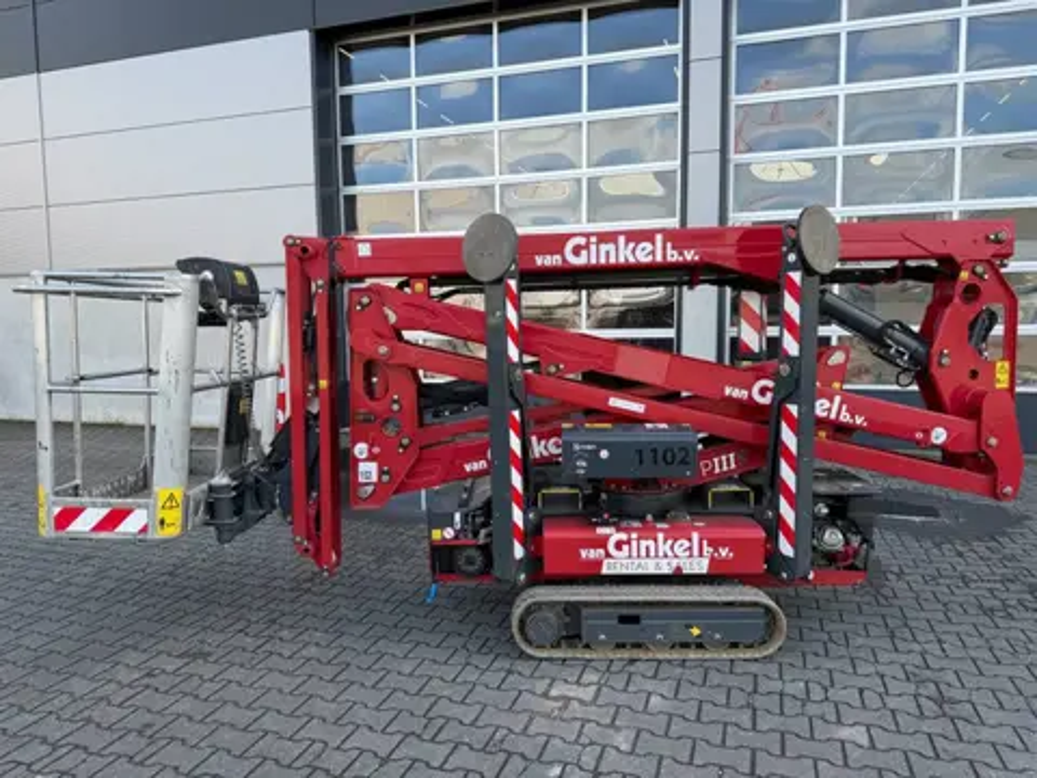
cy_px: 389
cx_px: 518
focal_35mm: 24
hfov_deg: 71.6
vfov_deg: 56.8
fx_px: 719
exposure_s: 1/805
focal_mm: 6.76
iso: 80
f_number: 1.78
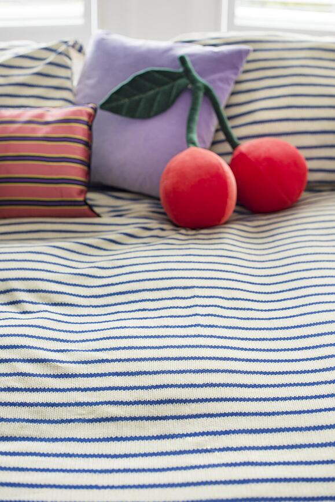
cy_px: 251
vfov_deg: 39.6
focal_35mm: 50
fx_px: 697
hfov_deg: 27.0
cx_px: 168
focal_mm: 50
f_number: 3.5
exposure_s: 1/40
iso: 100
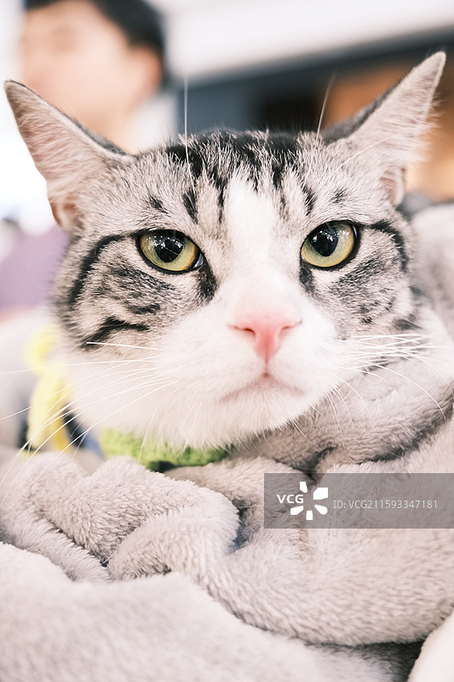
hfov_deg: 32.6
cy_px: 341
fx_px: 776
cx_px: 227
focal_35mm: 41
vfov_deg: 47.4
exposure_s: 1/125
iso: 1600
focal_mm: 27.2
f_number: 2.8
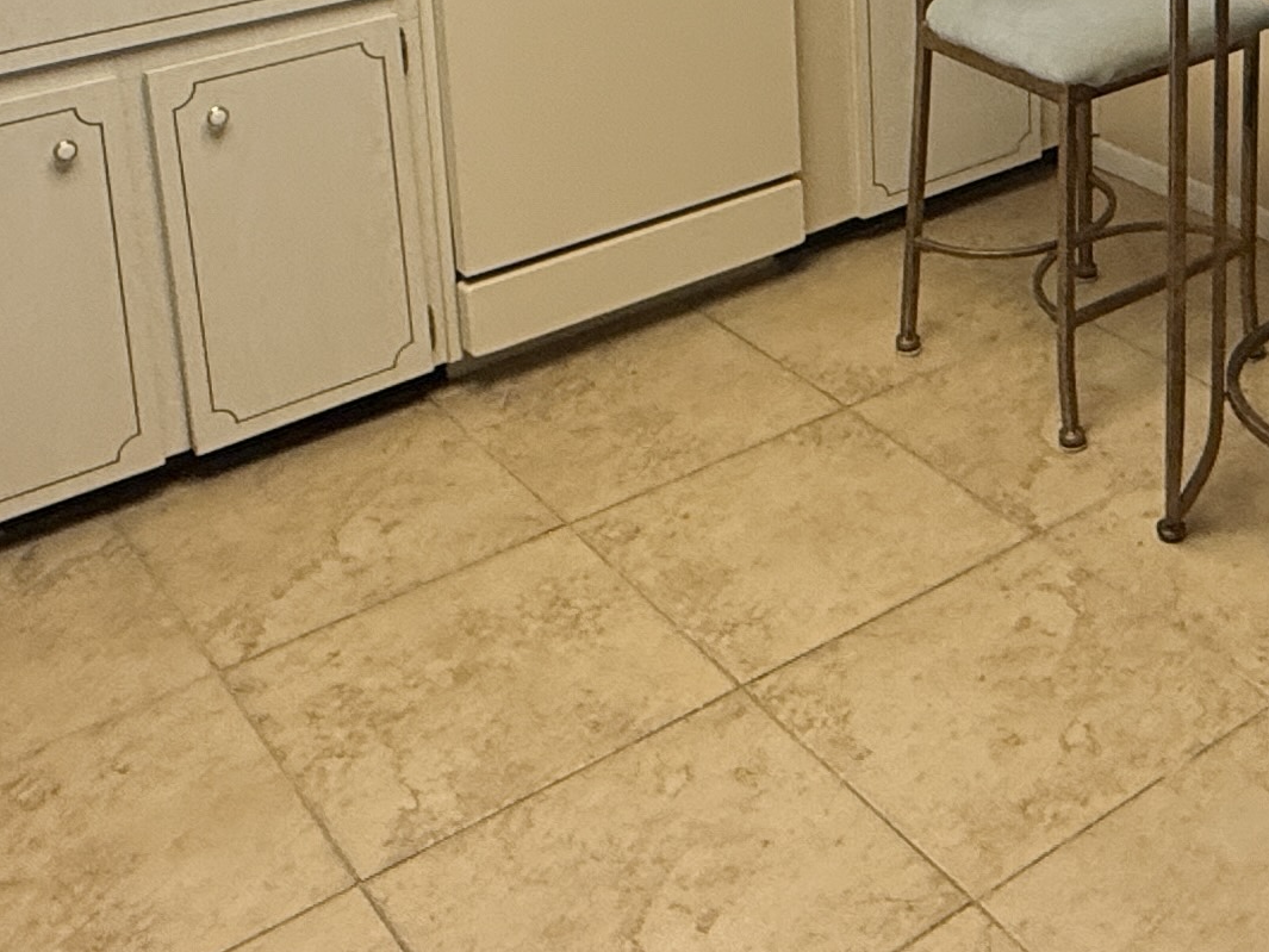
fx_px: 1943
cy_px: -192
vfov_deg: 24.8
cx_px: 1124
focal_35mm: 53
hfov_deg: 34.3
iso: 200
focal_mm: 2.22
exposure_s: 1/120
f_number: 2.2
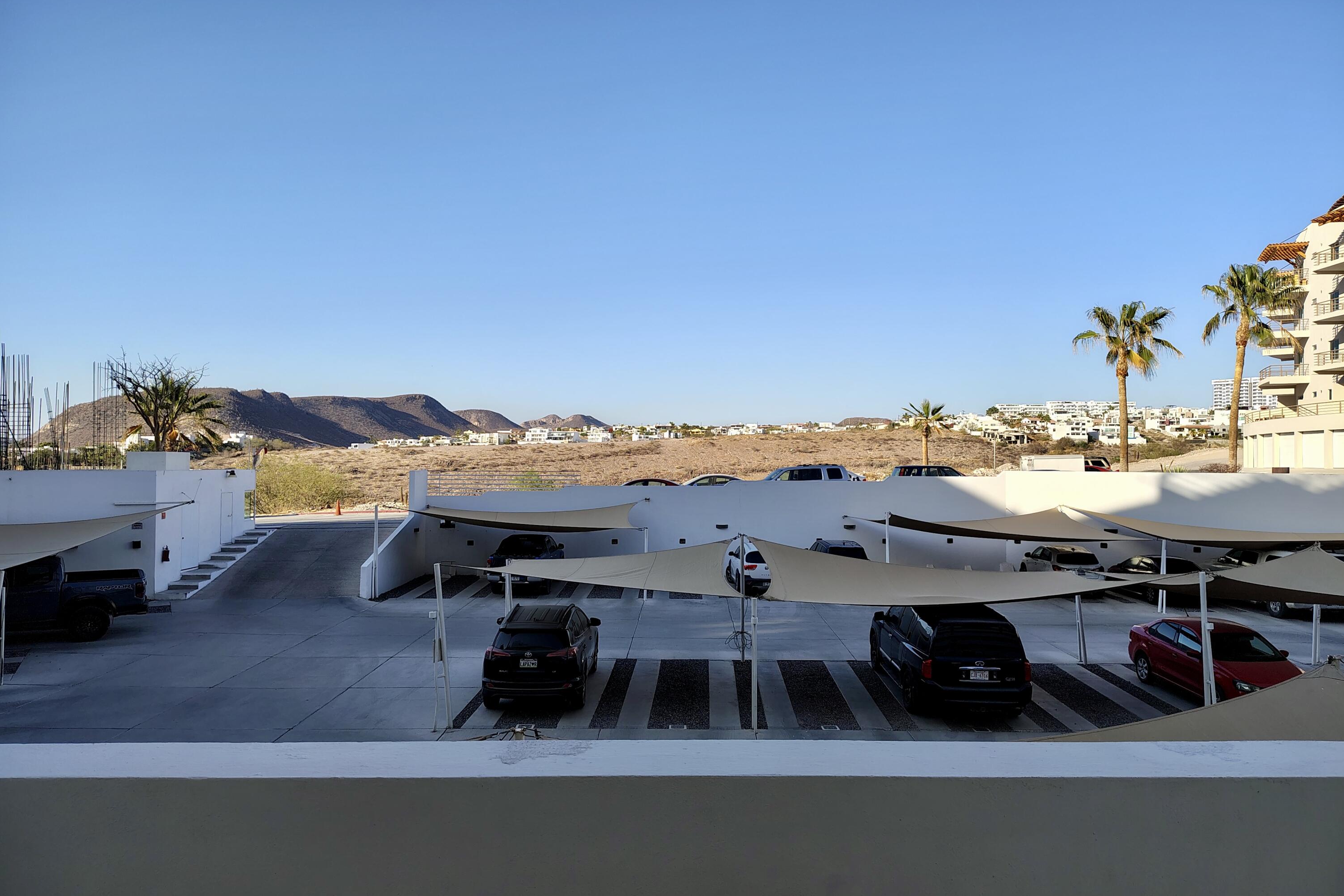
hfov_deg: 71.5
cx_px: 672
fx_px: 933
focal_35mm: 25
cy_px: 465
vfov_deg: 51.3
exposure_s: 1/1135
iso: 100
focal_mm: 5.56
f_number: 1.8
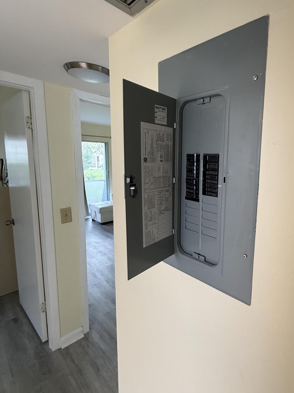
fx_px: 215
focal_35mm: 19
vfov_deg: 84.6
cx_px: 195
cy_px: 188
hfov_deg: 66.9
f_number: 2.2
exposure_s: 1/120
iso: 250
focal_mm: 2.22
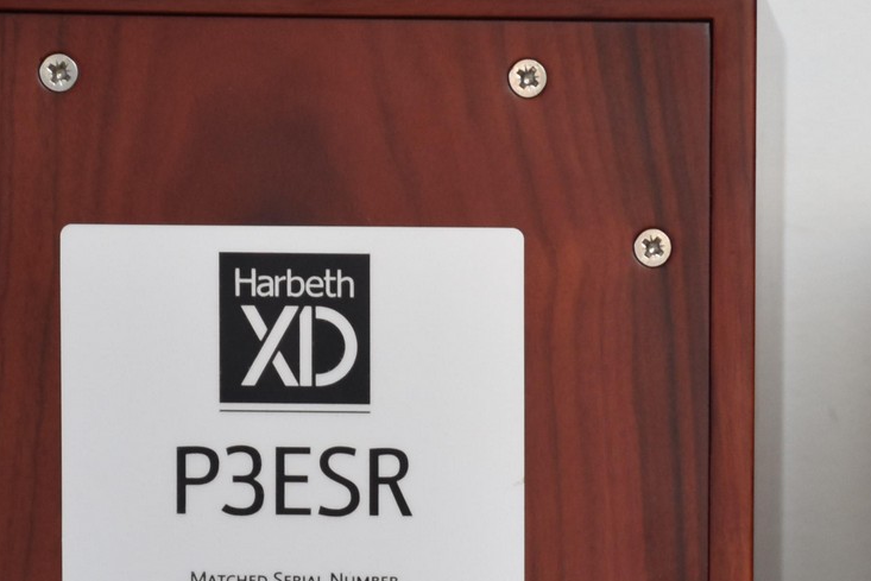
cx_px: 889
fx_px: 6654
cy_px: 741
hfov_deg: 7.5
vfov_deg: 5.0
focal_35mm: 275
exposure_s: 1/100
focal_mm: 56
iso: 400
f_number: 4.8
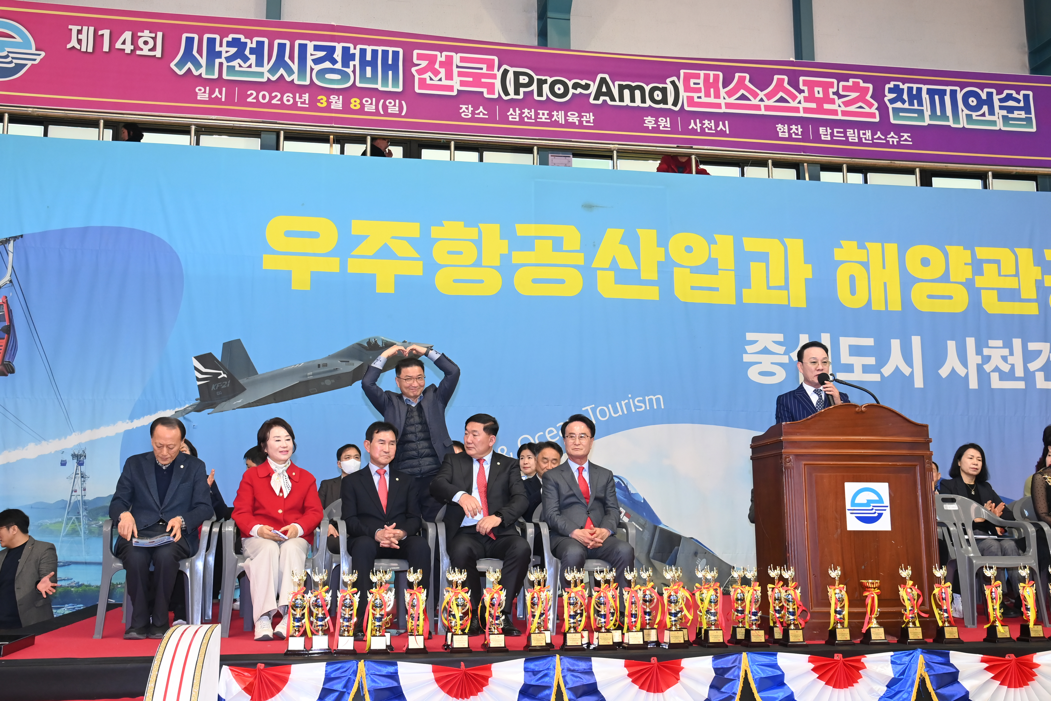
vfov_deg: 41.1
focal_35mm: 32
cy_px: 350
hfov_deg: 58.7
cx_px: 526
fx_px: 934
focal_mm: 32
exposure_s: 1/250
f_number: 6.3
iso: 2000
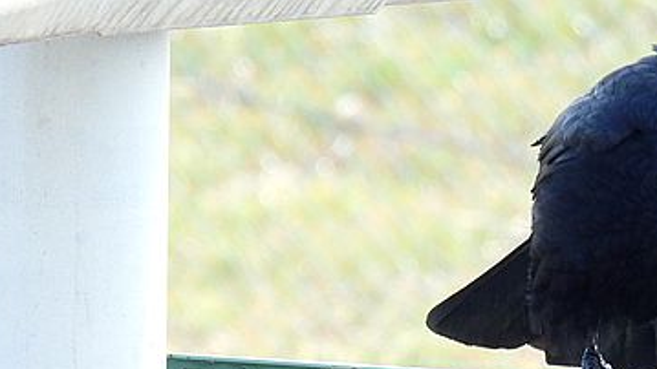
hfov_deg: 1.4
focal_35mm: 1576
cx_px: 509
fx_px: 27458
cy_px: 546
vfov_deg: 0.8
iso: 400
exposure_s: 1/250
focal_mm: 116
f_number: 5.6
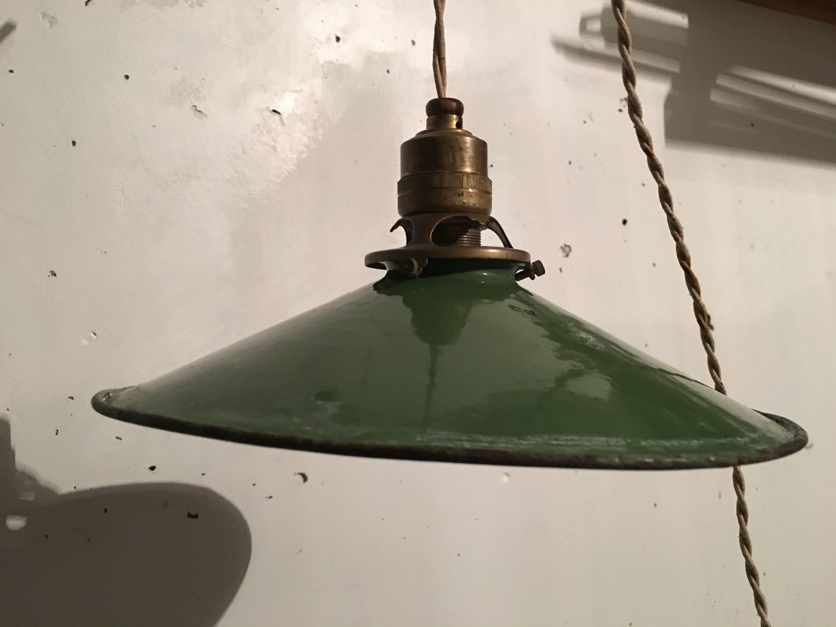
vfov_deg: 48.2
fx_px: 700
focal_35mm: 29
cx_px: 418
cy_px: 314
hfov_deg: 61.7
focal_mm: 4.15
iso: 100
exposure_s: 1/8
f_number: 2.2
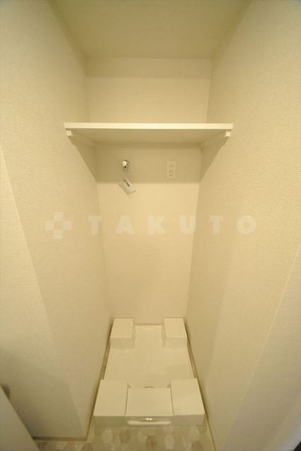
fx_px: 150
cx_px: 150
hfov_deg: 90.1
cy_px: 226
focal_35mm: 12
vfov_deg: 112.6
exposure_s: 1/30
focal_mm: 8
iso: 1250
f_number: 4.5
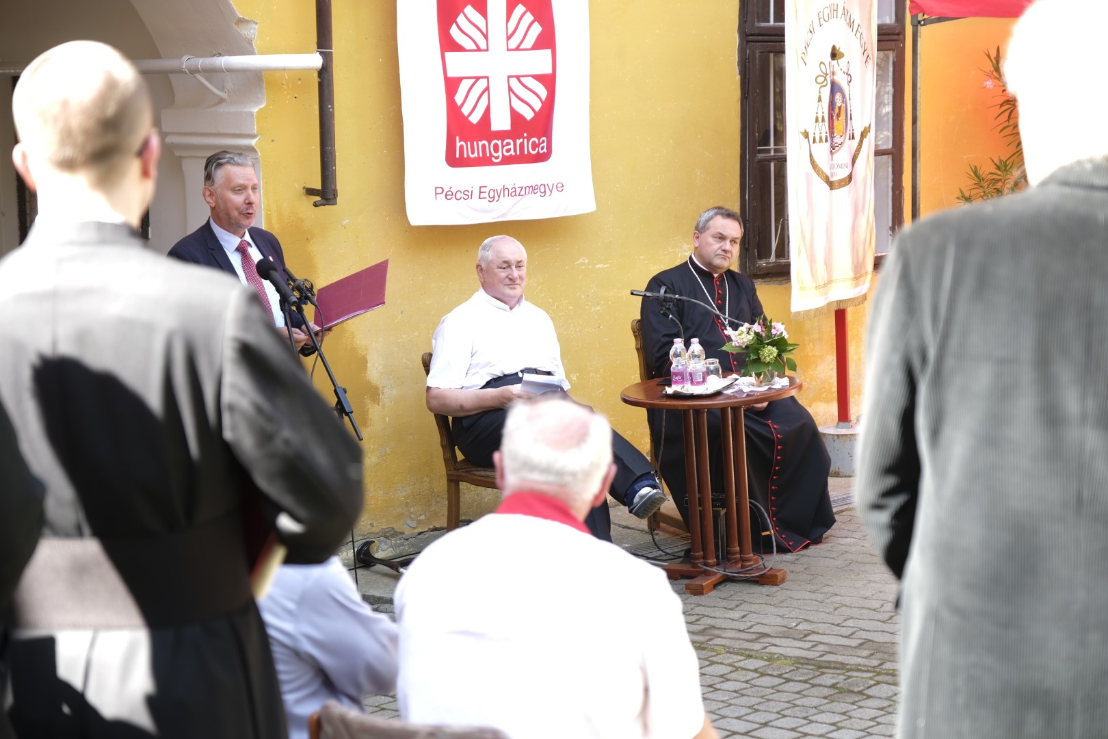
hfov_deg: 24.5
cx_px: 554
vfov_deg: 16.5
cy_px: 370
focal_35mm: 83
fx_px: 2554
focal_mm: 55
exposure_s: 1/60
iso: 100
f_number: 2.8
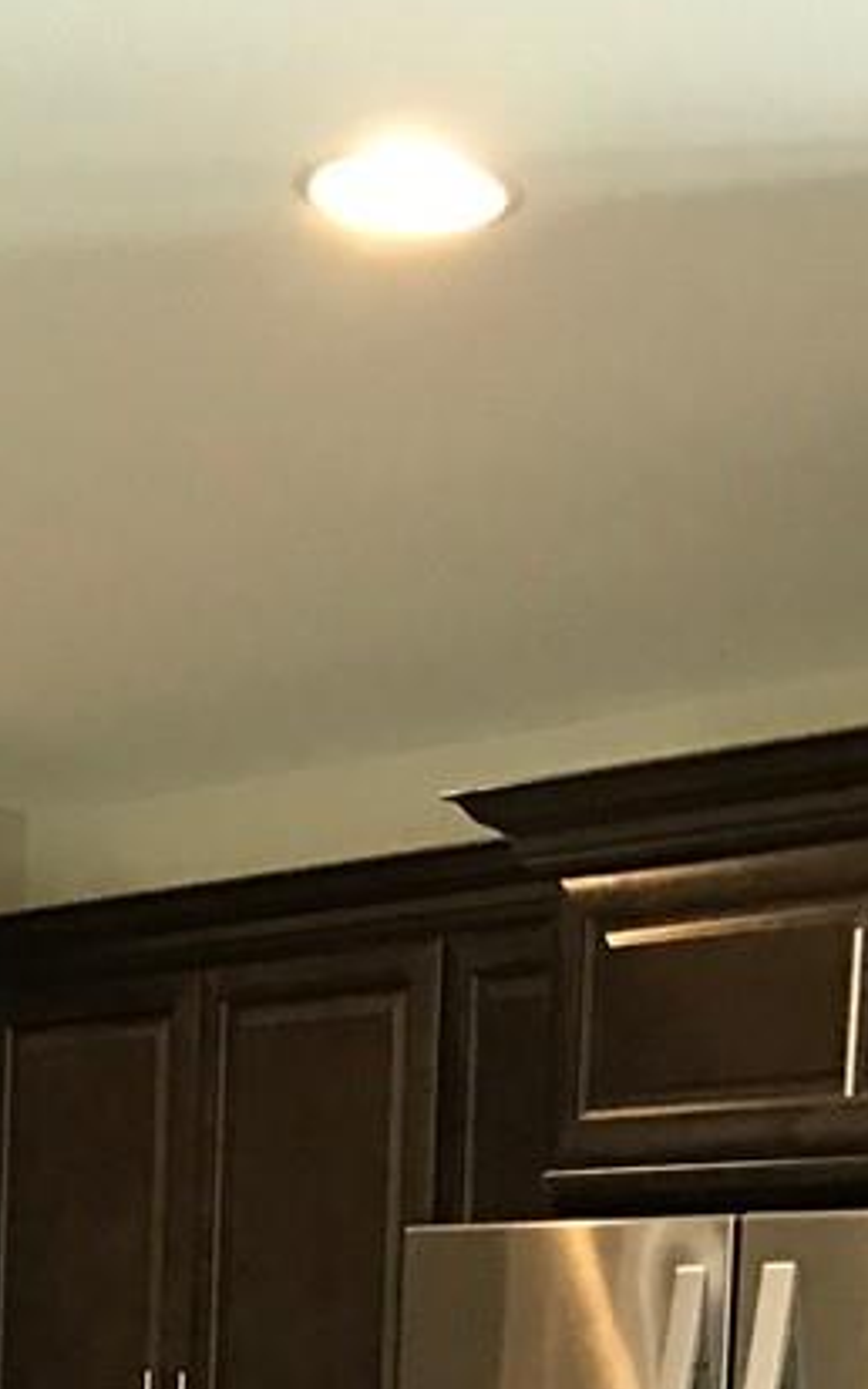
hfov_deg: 9.9
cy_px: 1766
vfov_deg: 17.1
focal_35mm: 115
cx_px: -1272
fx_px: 4354
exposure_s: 1/17
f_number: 1.8
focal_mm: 3.99
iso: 40
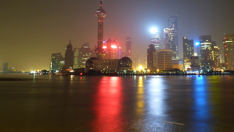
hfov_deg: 64.3
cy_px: 41
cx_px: 123
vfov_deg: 38.4
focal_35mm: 30
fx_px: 186
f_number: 3.3
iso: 80
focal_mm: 4.1
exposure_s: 15
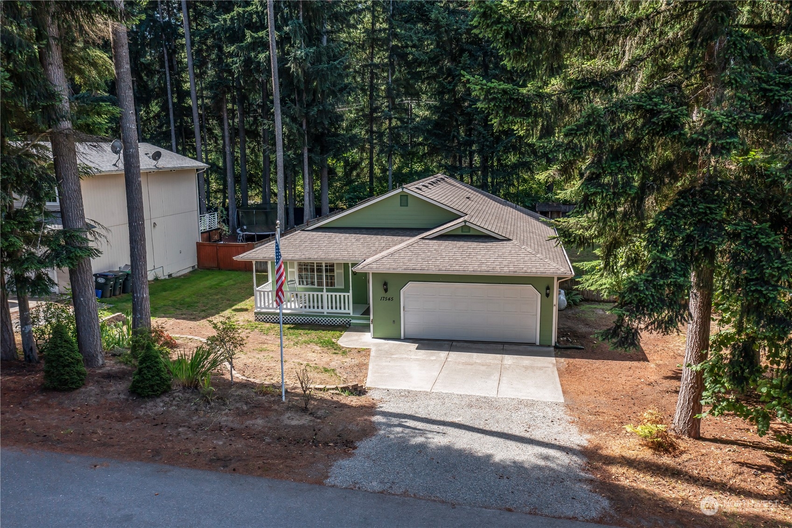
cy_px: 264
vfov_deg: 46.4
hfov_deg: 65.5
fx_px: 616
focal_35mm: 28
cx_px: 396
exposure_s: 1/240
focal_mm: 10.26
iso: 100
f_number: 5
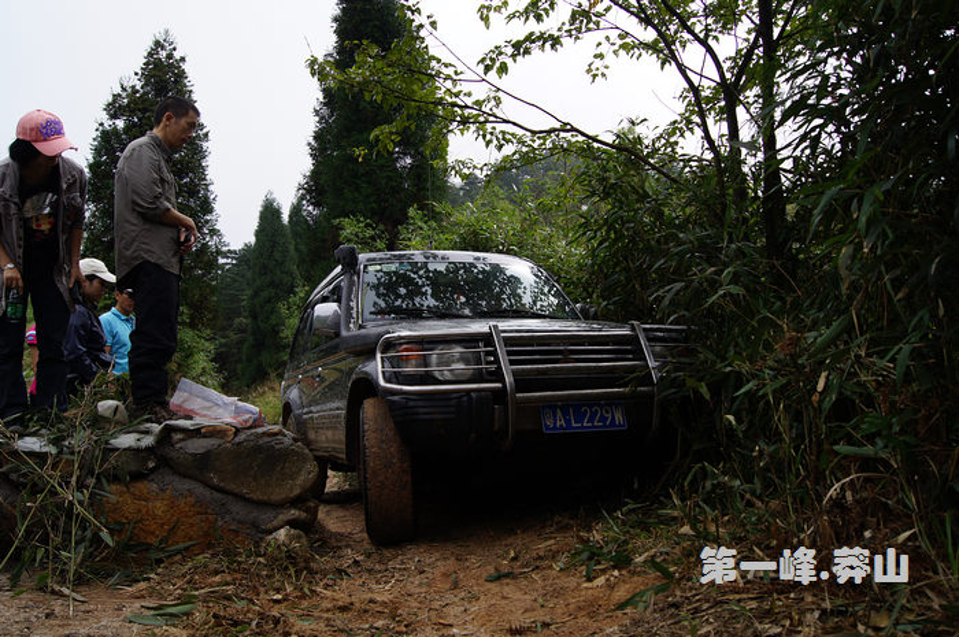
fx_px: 878
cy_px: 318
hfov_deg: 57.3
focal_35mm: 33
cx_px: 480
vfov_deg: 39.9
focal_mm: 22
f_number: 4.5
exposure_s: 1/1000
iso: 200
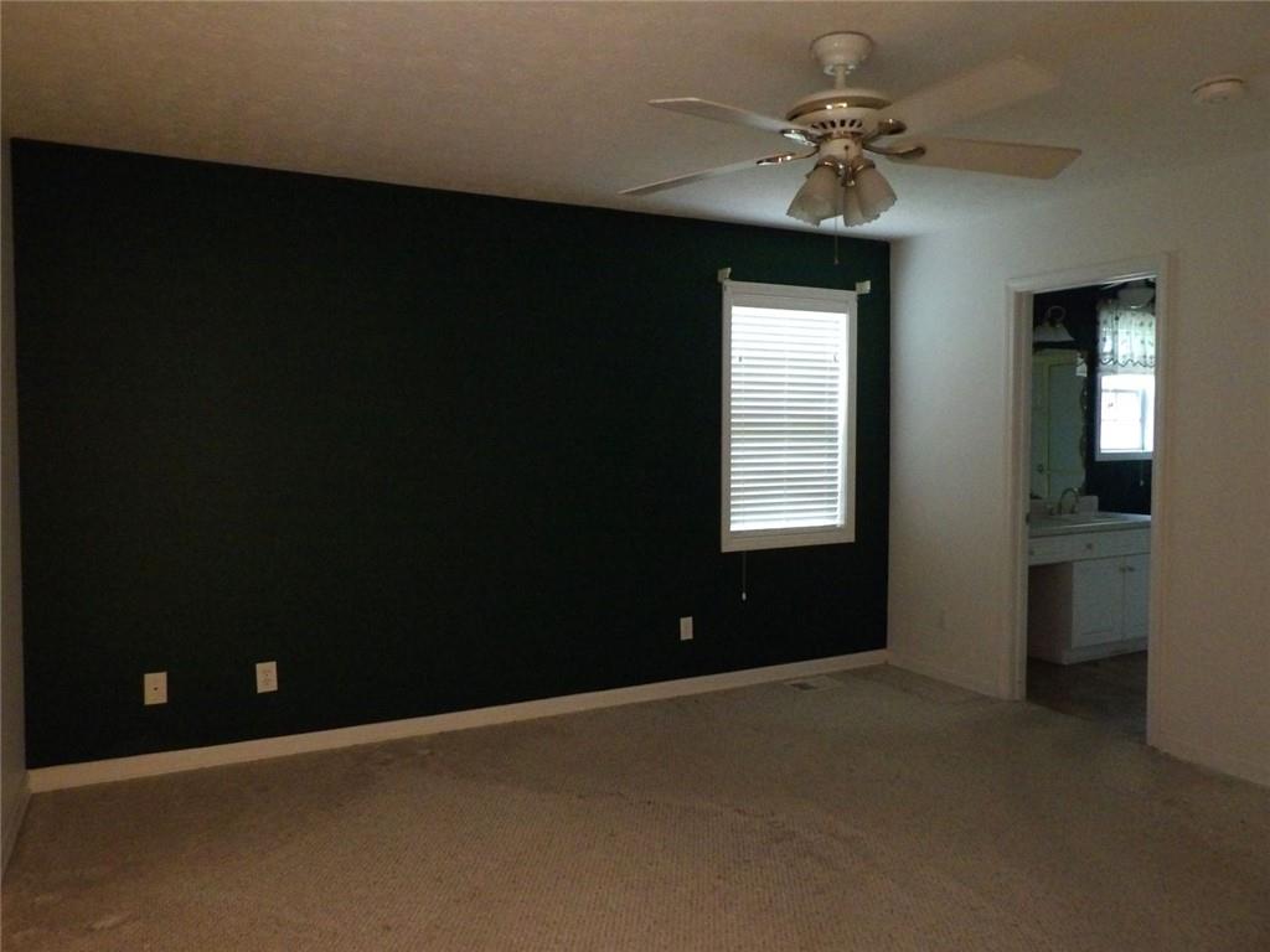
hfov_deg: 71.6
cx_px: 635
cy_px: 476
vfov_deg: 56.8
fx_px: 881
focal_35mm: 24
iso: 800
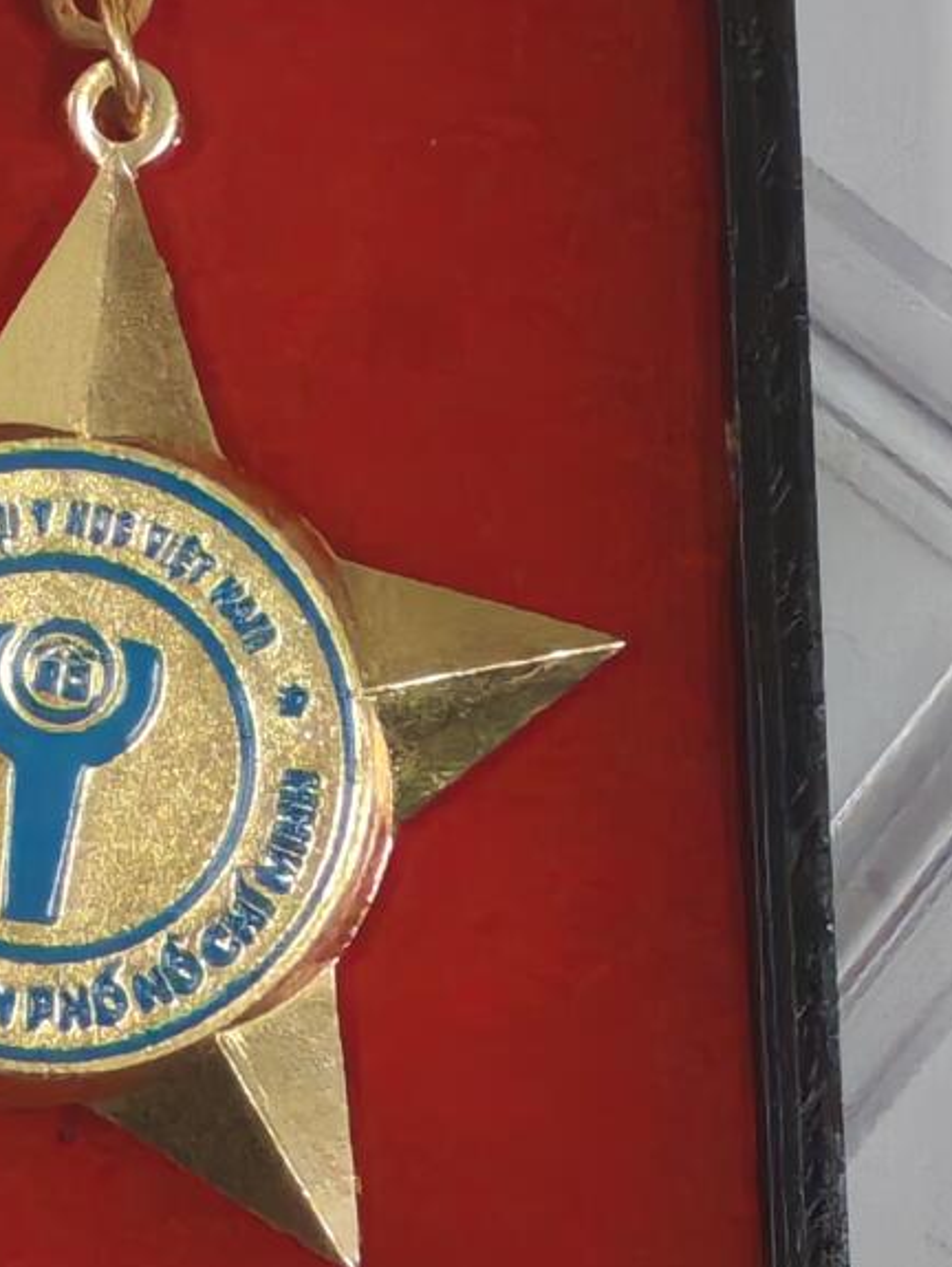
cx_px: -13
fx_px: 8937
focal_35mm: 244
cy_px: 445
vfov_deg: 8.1
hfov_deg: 6.1
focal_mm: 5.52
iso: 640
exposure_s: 1/50
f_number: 1.95
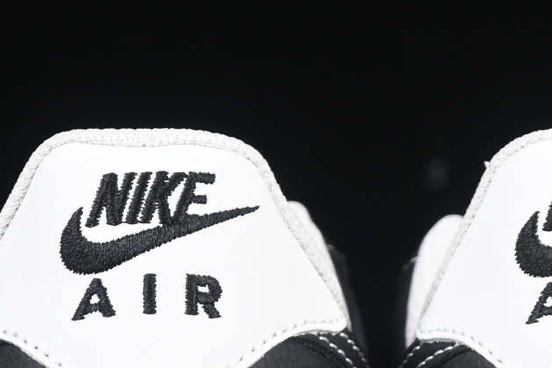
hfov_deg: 6.2
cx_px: 401
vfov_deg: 4.1
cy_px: 305
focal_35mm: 334
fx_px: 5122
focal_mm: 50
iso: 160
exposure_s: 1/60
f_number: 6.3
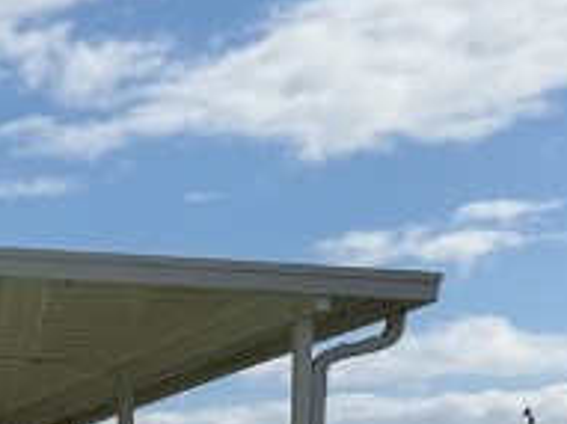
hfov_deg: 12.8
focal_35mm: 129
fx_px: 2112
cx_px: -671
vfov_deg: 10.8
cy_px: 729
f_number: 1.78
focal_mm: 6.76
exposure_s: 1/10309
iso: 80
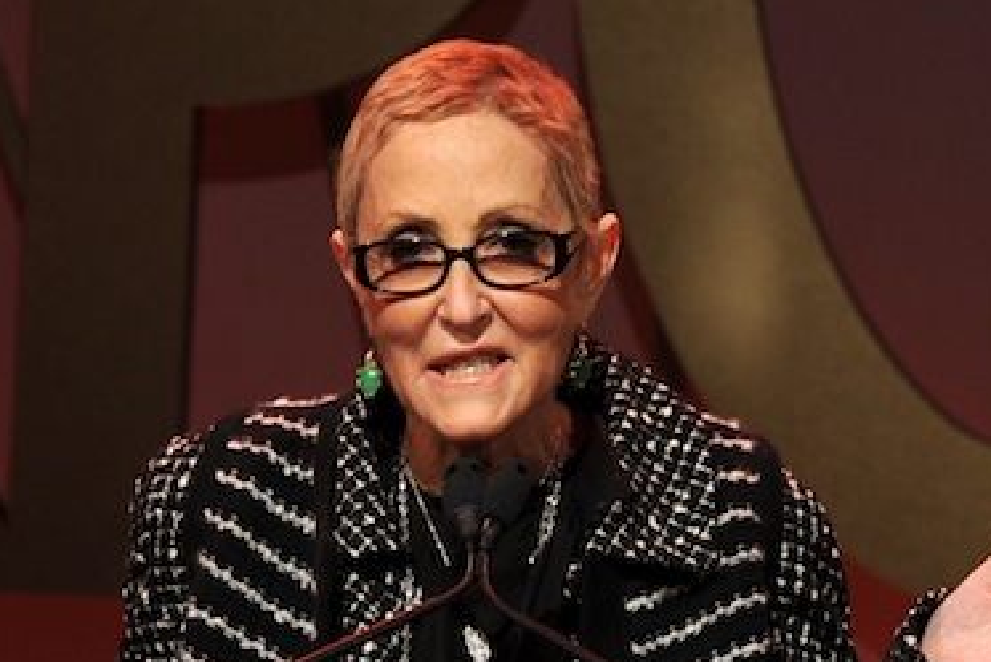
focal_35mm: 663
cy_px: 537
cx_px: 425
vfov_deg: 2.1
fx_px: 18257
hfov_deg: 3.1
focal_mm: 400
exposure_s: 1/320
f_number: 7.1
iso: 800
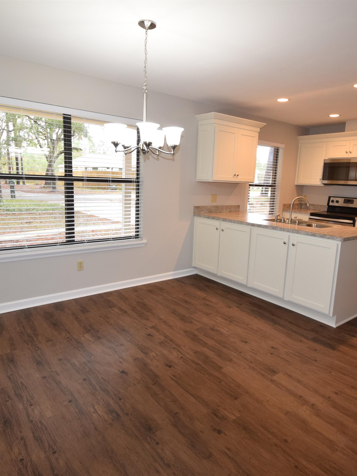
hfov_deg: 61.0
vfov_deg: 76.4
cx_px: 189
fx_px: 303
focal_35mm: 22
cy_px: 242
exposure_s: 1/80
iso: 800
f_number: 4.5
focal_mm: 10
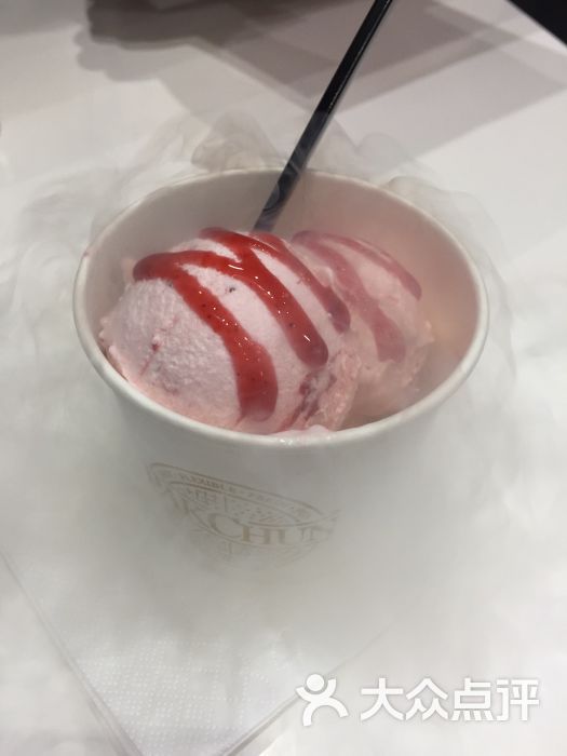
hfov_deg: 48.2
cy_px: 378
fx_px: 633
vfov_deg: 61.7
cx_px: 284
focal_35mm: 29
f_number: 2.2
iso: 40
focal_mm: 4.15
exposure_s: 1/60
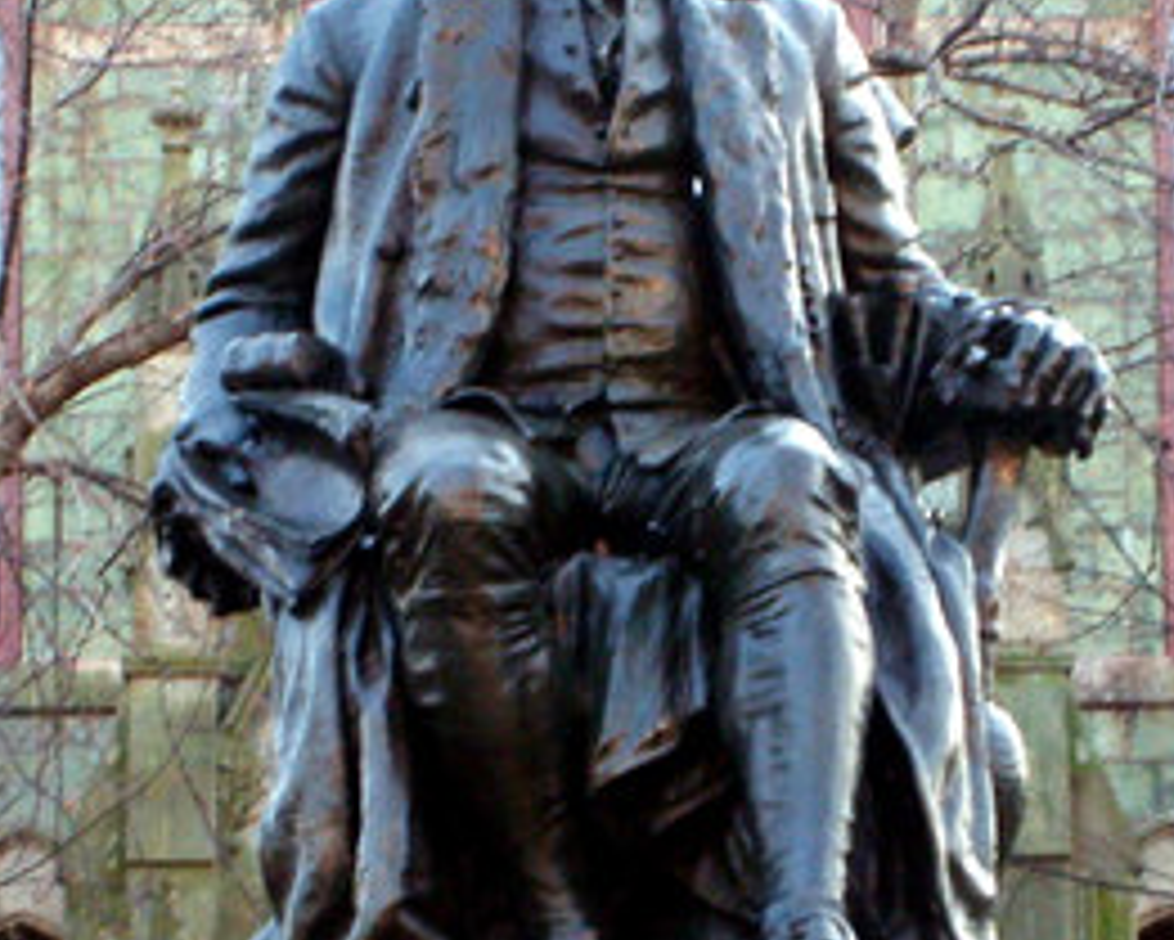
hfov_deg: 8.8
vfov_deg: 7.0
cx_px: 531
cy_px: 549
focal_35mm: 220
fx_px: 7647
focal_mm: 15.5
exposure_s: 1/60
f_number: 4.6
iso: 106
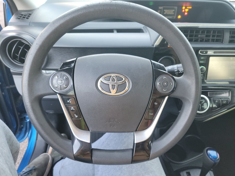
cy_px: 88
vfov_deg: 56.8
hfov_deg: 71.6
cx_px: 118
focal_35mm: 24
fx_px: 163
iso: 765
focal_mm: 6.7
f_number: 1.8
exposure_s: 1/59
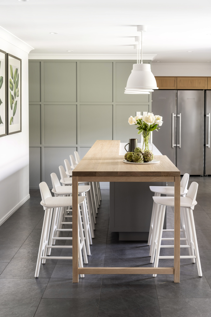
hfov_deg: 24.6
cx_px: 106
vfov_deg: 36.2
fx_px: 484
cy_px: 158
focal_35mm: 55
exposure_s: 1/1.25
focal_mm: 55
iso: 100
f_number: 7.1
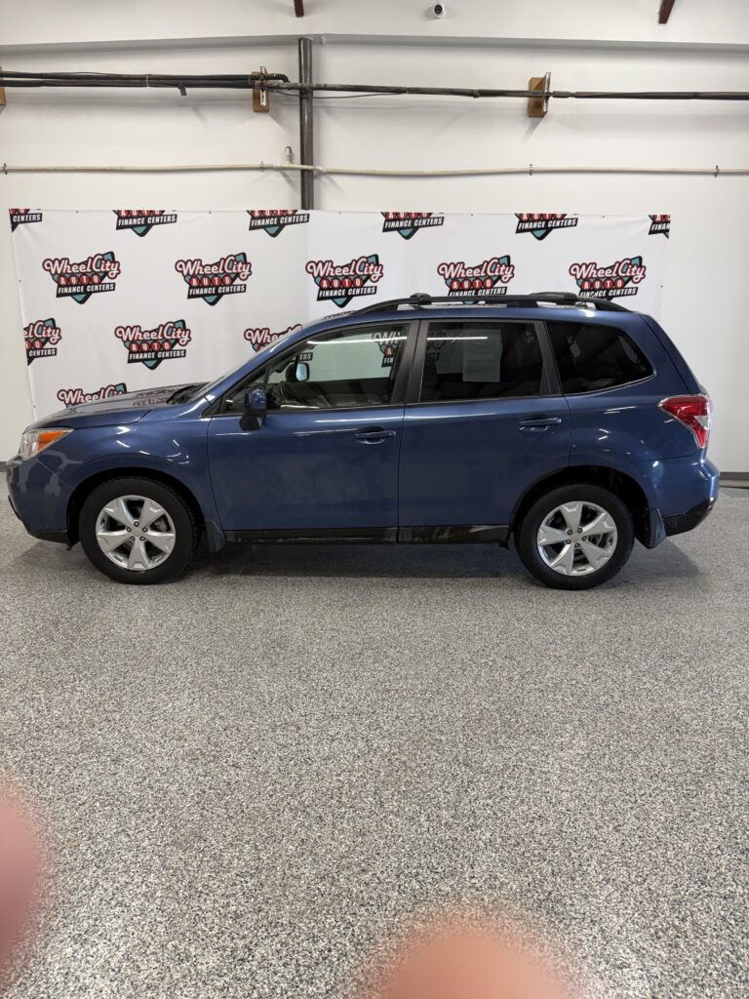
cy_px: 500
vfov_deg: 71.6
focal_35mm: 24
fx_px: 692
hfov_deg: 56.8
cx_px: 374
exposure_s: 1/120
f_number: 1.78
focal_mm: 6.76
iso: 200
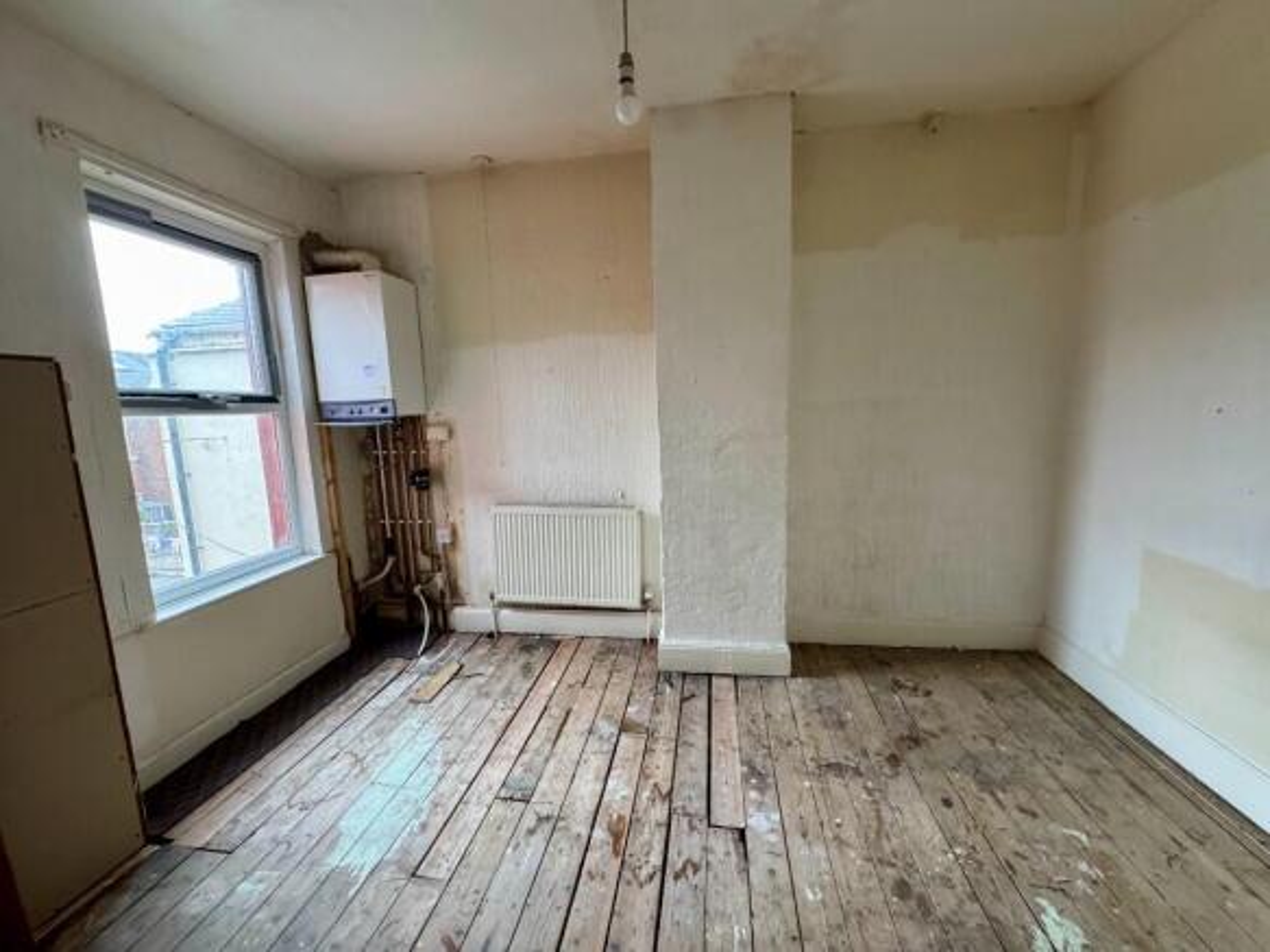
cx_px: 635
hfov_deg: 102.1
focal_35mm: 14
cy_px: 476
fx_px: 514
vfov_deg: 85.7
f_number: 2.2
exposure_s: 1/99
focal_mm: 2.22
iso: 320
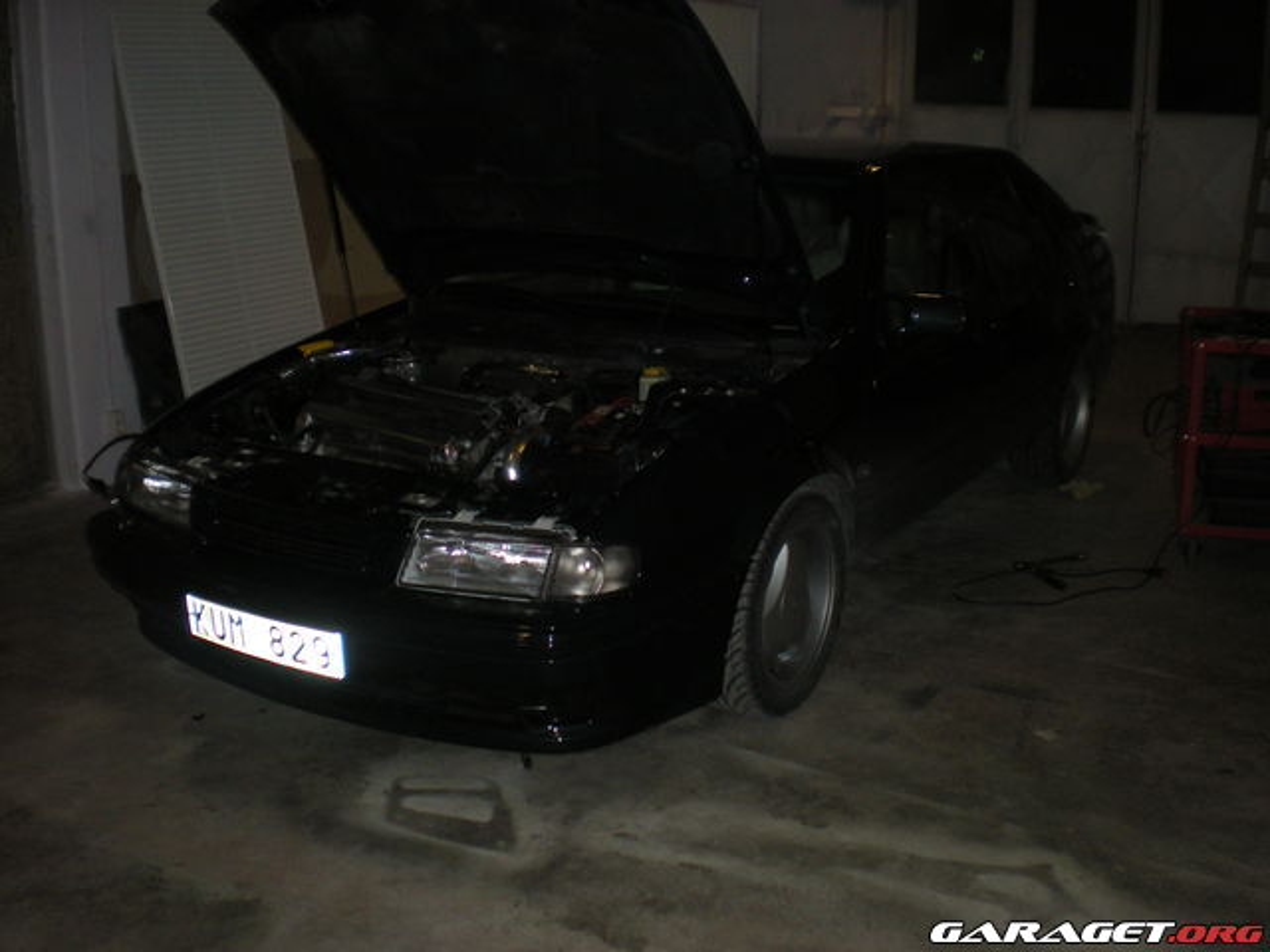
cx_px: 635
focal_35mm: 38
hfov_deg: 49.0
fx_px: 1394
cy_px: 476
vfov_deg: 37.7
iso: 172
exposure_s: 1/60
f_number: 3.1
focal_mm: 6.3
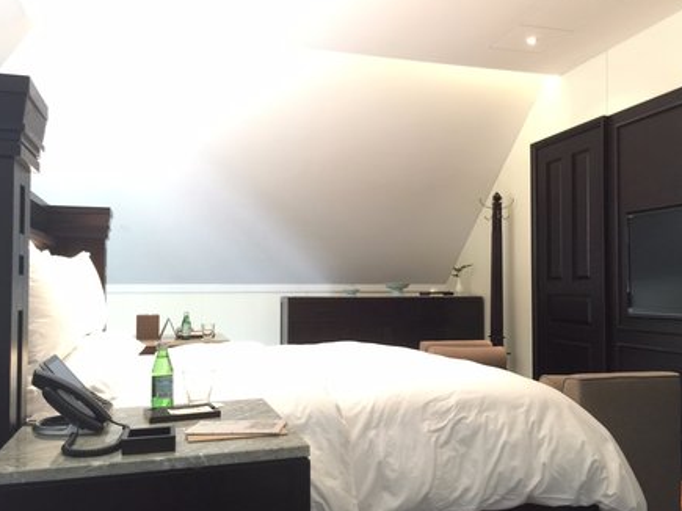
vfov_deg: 44.1
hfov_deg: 56.8
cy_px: 271
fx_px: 630
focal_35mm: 32
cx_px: 361
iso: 80
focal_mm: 4.15
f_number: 2.2
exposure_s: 1/4
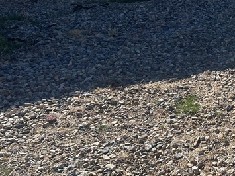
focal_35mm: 75
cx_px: 305
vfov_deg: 19.4
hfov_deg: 23.1
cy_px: 32
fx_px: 509
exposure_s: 1/3968
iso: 50
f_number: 1.5
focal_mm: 5.7
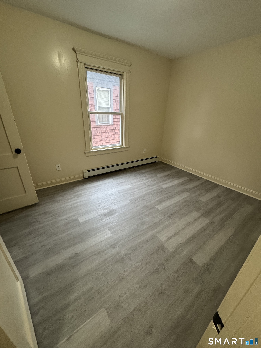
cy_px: 174
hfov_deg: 85.7
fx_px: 141
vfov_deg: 102.1
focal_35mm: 14
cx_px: 130
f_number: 2.2
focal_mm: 2.22
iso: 250
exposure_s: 1/60
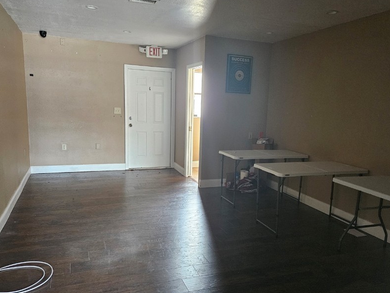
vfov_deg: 46.8
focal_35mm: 30
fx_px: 338
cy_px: 156
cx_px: 214
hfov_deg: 59.8
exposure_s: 1/60
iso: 640
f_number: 1.8
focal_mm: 5.4
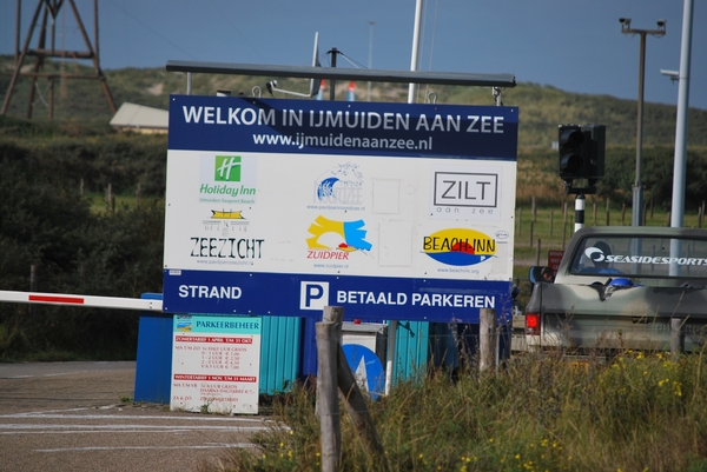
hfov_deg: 7.8
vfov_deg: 5.2
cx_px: 354
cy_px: 236
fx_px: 5159
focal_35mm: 262
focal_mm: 175
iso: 200
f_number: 5.6
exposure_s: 1/1600
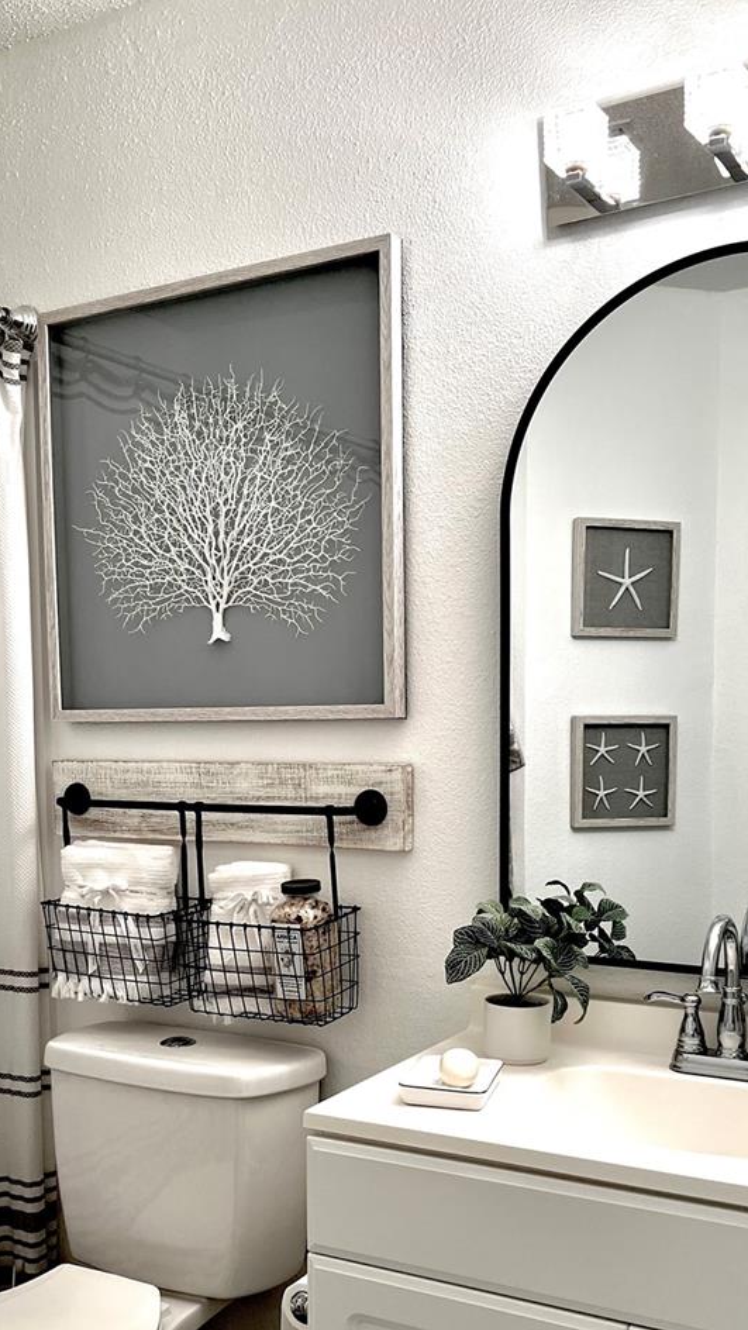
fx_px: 1269
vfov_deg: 54.7
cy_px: 823
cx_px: 379
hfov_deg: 32.8
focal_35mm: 36
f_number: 1.5
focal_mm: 5.7
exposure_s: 1/120
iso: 100
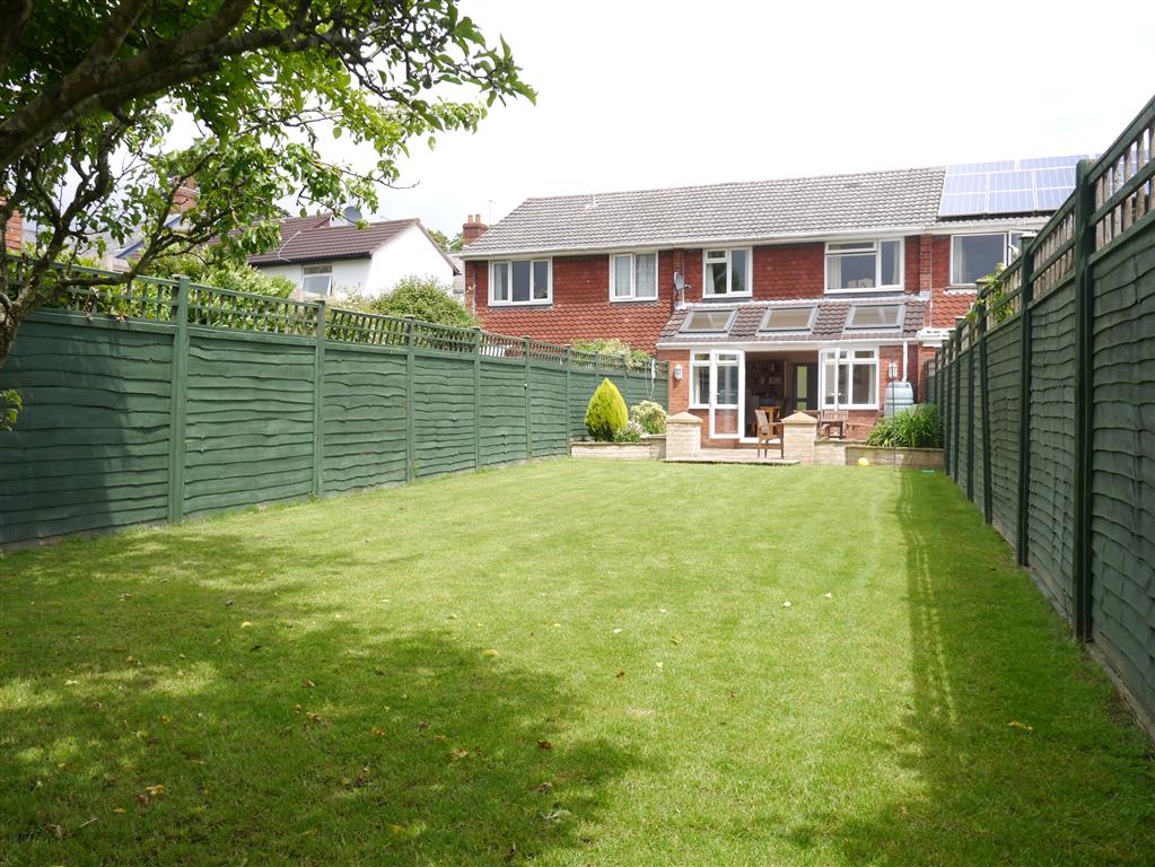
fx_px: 1001
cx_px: 578
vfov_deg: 46.8
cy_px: 434
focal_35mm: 30
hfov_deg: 59.9
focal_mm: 15
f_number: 6.3
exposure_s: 1/250
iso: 160
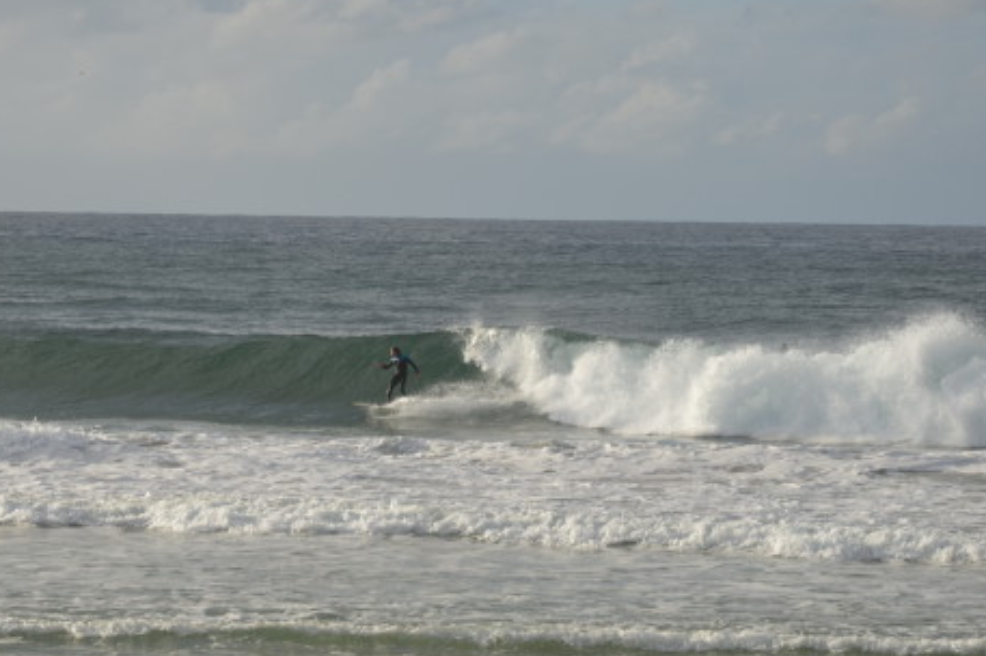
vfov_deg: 6.9
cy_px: 359
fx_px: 5446
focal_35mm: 199
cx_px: 373
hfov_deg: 10.3
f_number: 8
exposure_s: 1/250
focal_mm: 92
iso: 100
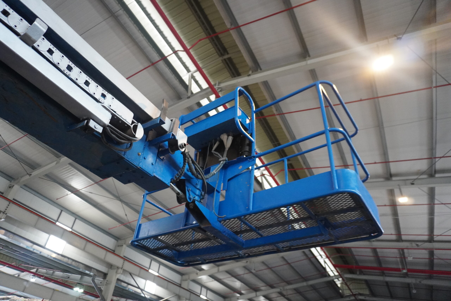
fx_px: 301
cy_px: 150
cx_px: 226
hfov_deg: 73.7
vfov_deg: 53.1
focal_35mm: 24
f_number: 3.5
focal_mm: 16
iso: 2500
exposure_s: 1/160
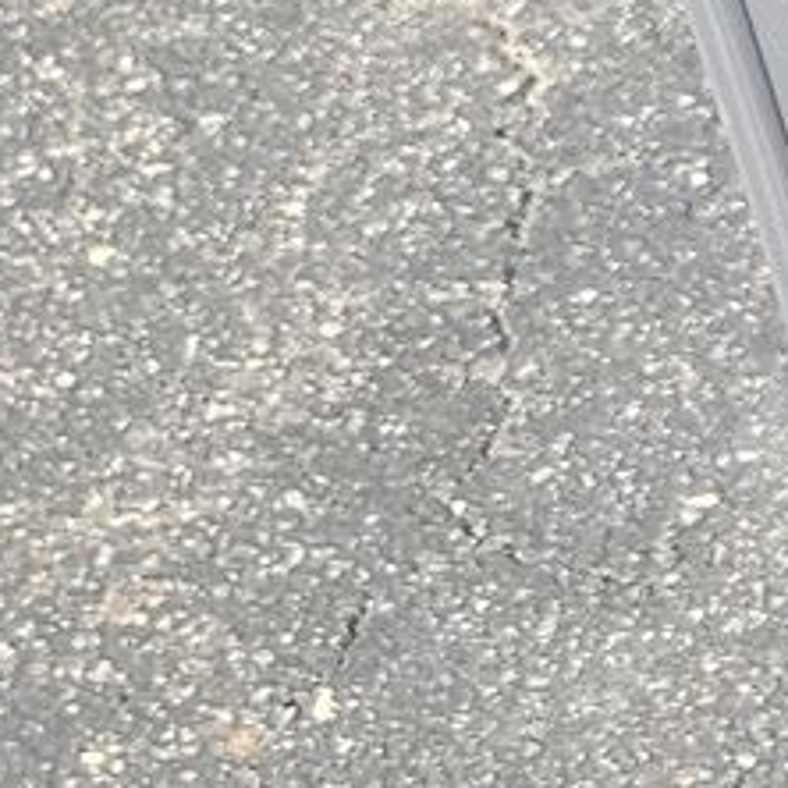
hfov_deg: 8.6
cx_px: 2683
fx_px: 3940
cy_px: -167
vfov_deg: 11.2
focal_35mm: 153
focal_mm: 6.7
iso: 50
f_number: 1.8
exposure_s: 1/241
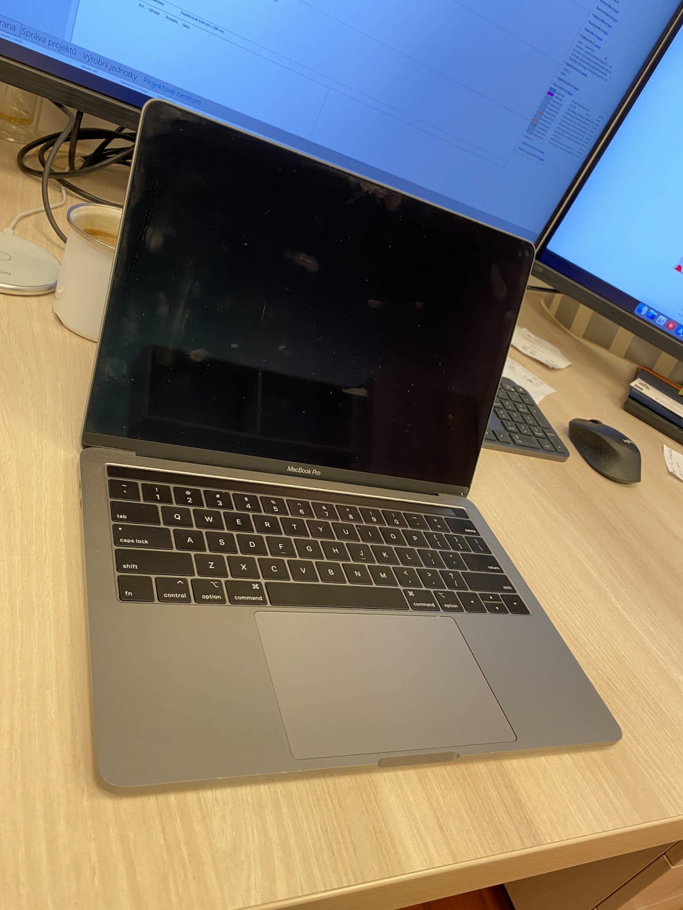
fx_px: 684
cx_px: 342
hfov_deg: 53.1
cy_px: 455
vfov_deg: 67.3
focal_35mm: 26
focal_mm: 4.25
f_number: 1.8
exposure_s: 1/50
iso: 100
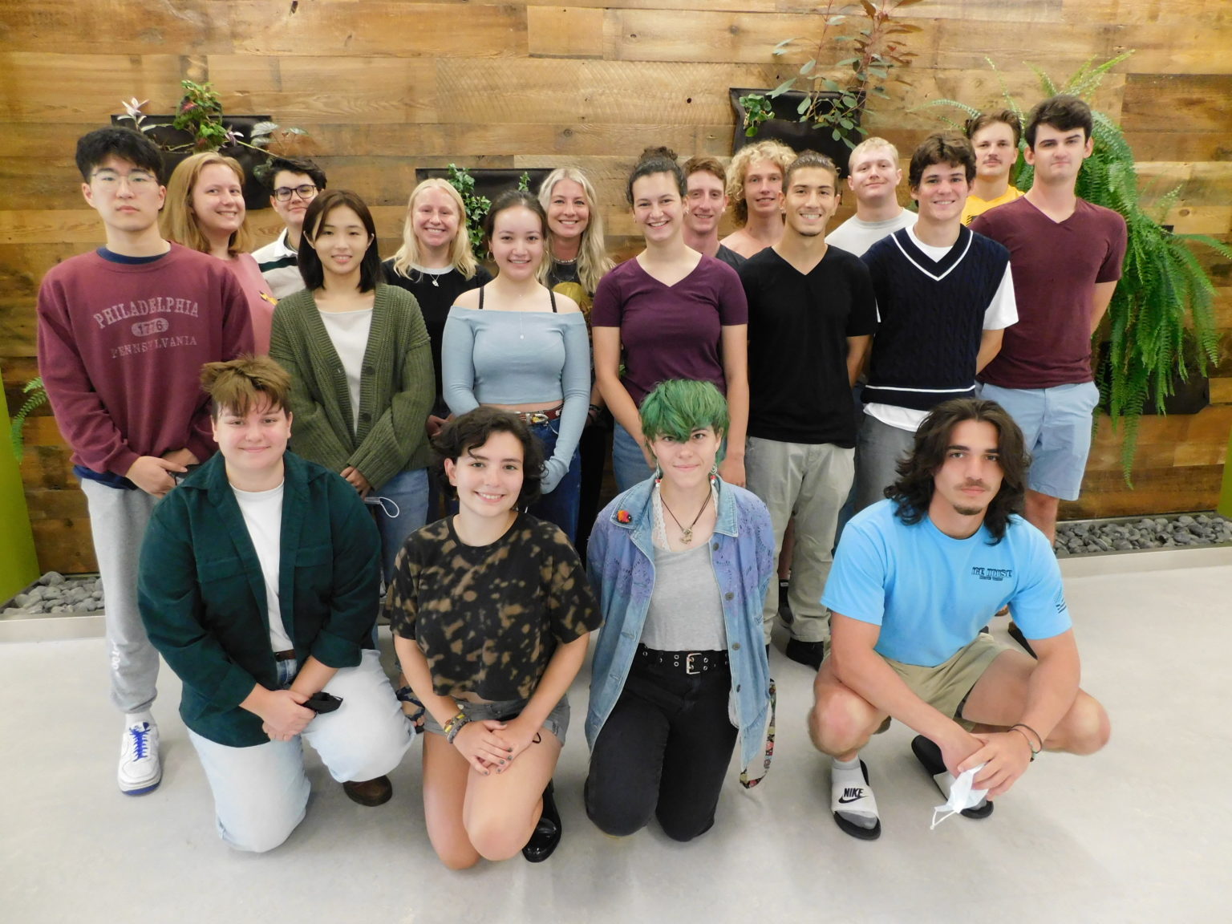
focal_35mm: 23
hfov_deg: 73.9
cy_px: 462
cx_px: 616
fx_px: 819
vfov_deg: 58.9
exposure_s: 1/25
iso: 400
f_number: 3
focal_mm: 4
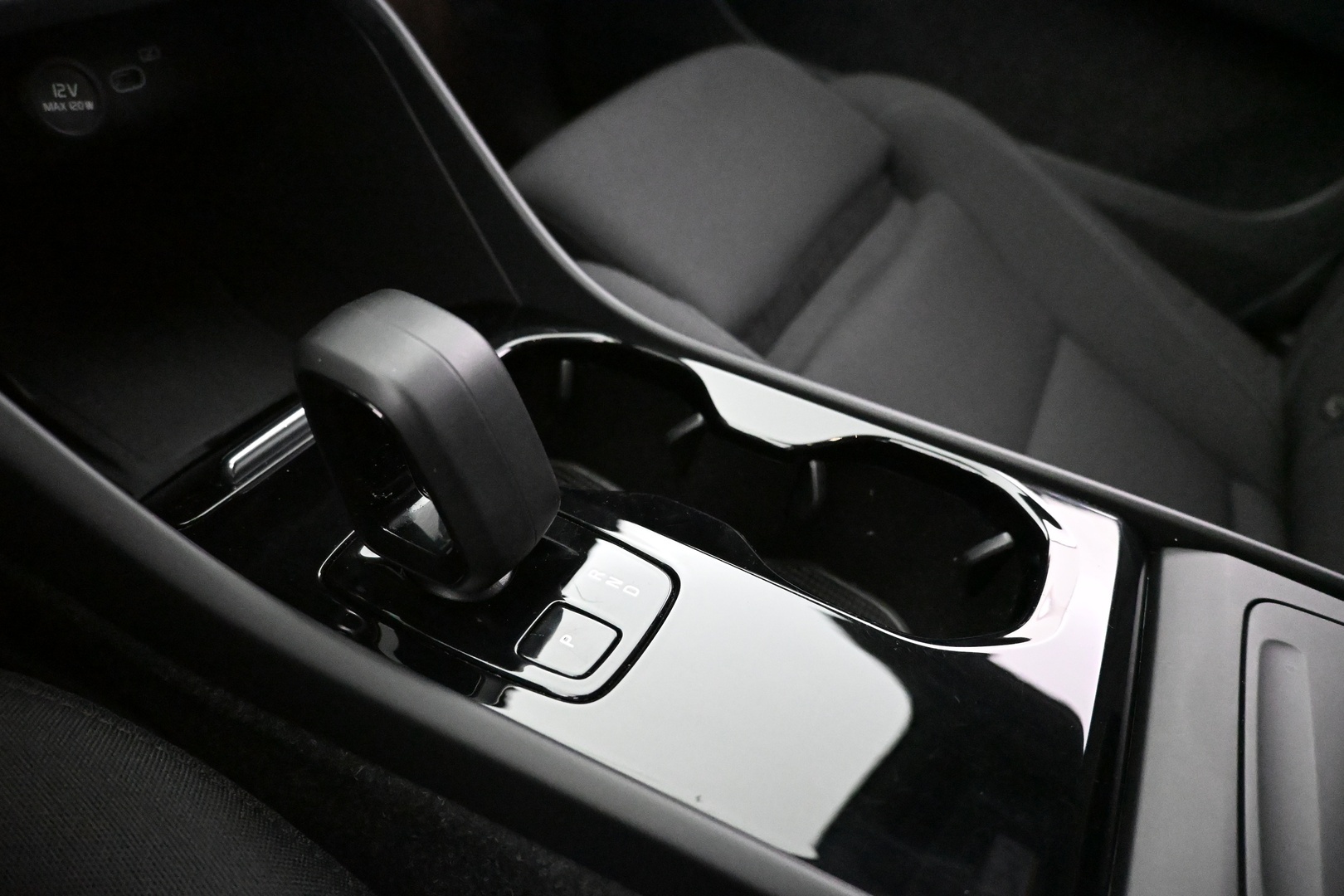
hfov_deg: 73.7
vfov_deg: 53.1
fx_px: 896
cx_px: 672
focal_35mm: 24
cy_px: 448
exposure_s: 1/60
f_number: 3.5
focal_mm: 16
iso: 12800
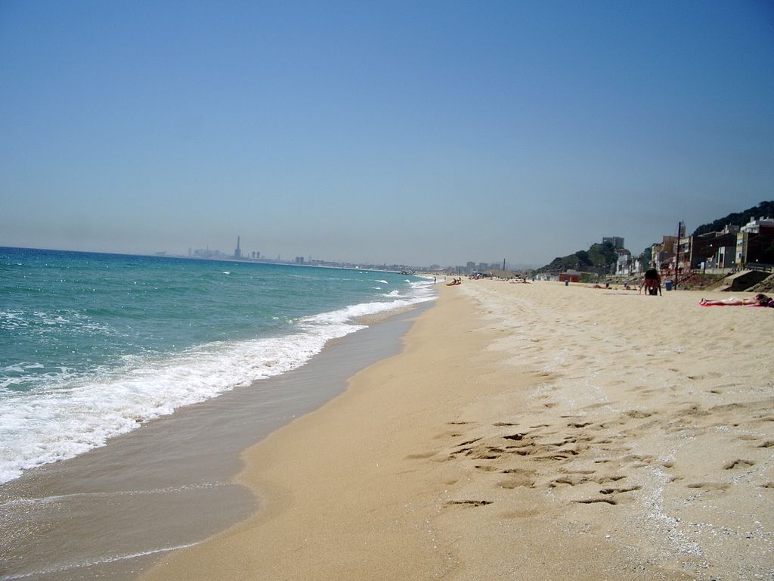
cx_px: 387
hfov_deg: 52.6
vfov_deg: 40.7
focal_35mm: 35
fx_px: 783
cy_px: 290
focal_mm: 5.8
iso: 50
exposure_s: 1/800
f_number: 4.3
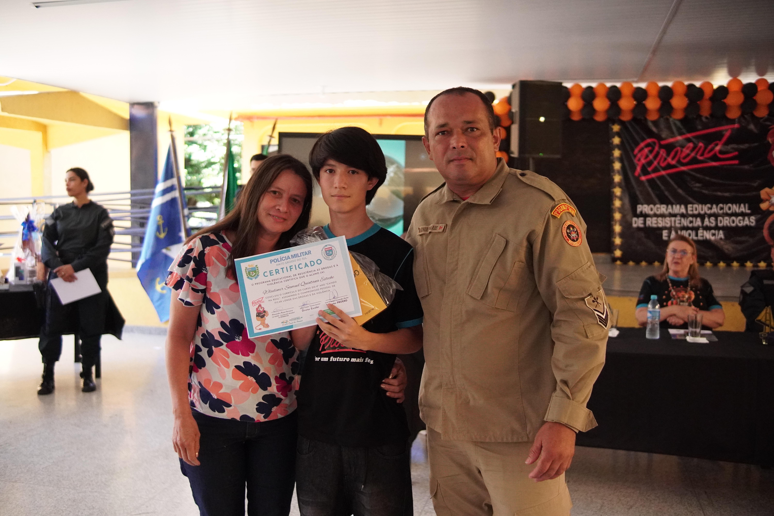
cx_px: 387
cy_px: 258
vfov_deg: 38.4
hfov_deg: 55.1
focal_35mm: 34
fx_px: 742
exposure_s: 1/4000
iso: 4000
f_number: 2
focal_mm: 23
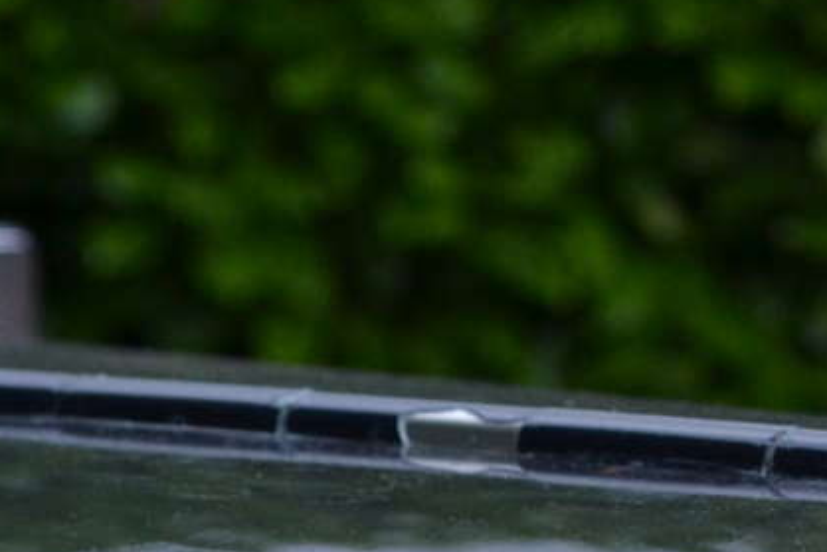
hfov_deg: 6.0
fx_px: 7583
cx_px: 1929
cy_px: 310
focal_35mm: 330
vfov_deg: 4.2
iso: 400
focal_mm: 46
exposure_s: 1/250
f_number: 8
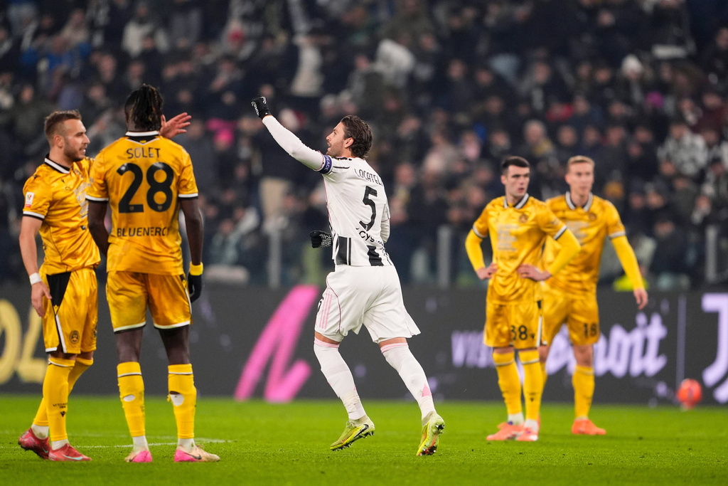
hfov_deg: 5.2
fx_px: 8089
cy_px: 243
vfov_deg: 3.4
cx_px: 364
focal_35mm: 400
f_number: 2.8
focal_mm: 400
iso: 2000
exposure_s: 1/2000
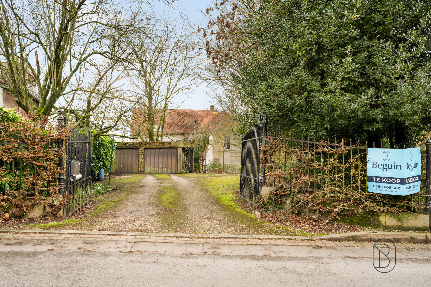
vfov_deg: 50.4
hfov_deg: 70.4
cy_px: 144
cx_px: 216
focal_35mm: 26
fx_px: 305
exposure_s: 1/100
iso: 800
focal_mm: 25.5
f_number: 8
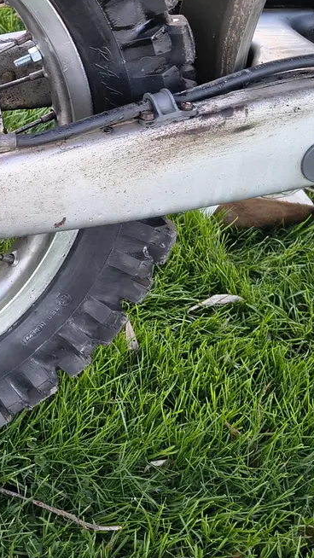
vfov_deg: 31.9
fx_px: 947
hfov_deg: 16.6
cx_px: -197
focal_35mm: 64
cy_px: 104
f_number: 1.8
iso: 128
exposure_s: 1/100
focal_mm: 5.56
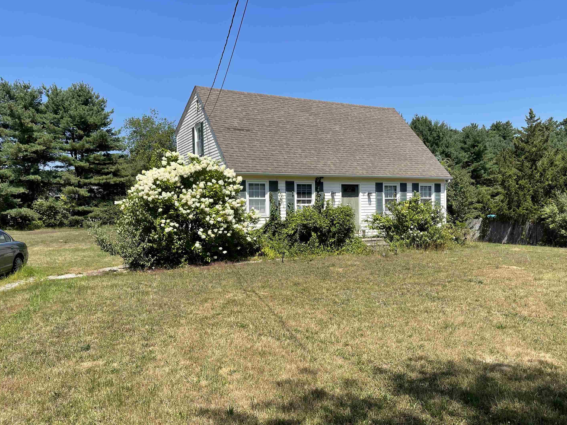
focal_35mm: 27
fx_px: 442
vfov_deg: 51.3
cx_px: 295
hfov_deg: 65.3
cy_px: 225
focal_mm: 5.1
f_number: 1.6
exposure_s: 1/2786
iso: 32
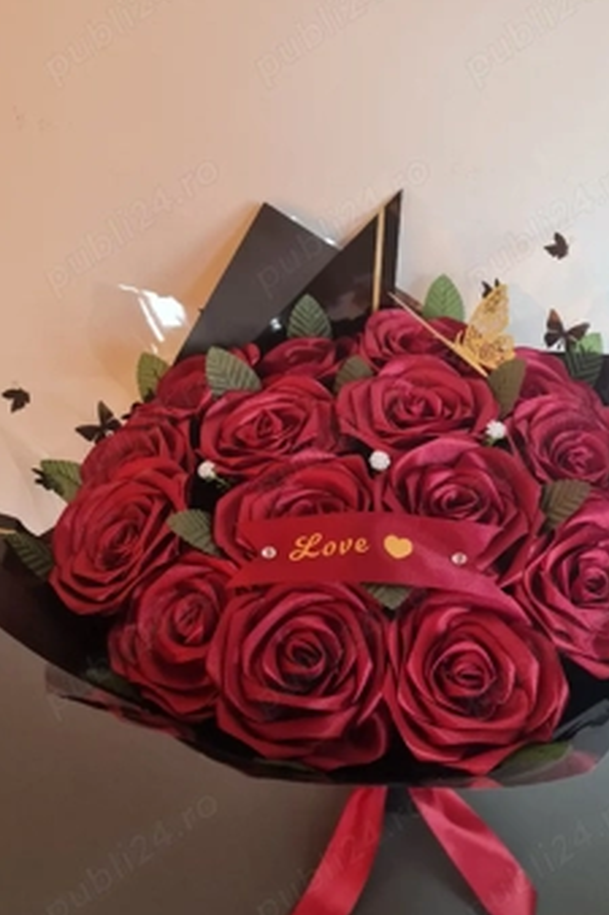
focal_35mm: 32
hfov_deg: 40.7
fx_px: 813
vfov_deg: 58.7
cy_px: 468
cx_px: 395
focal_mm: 5.4
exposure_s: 1/100
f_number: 1.8
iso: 320
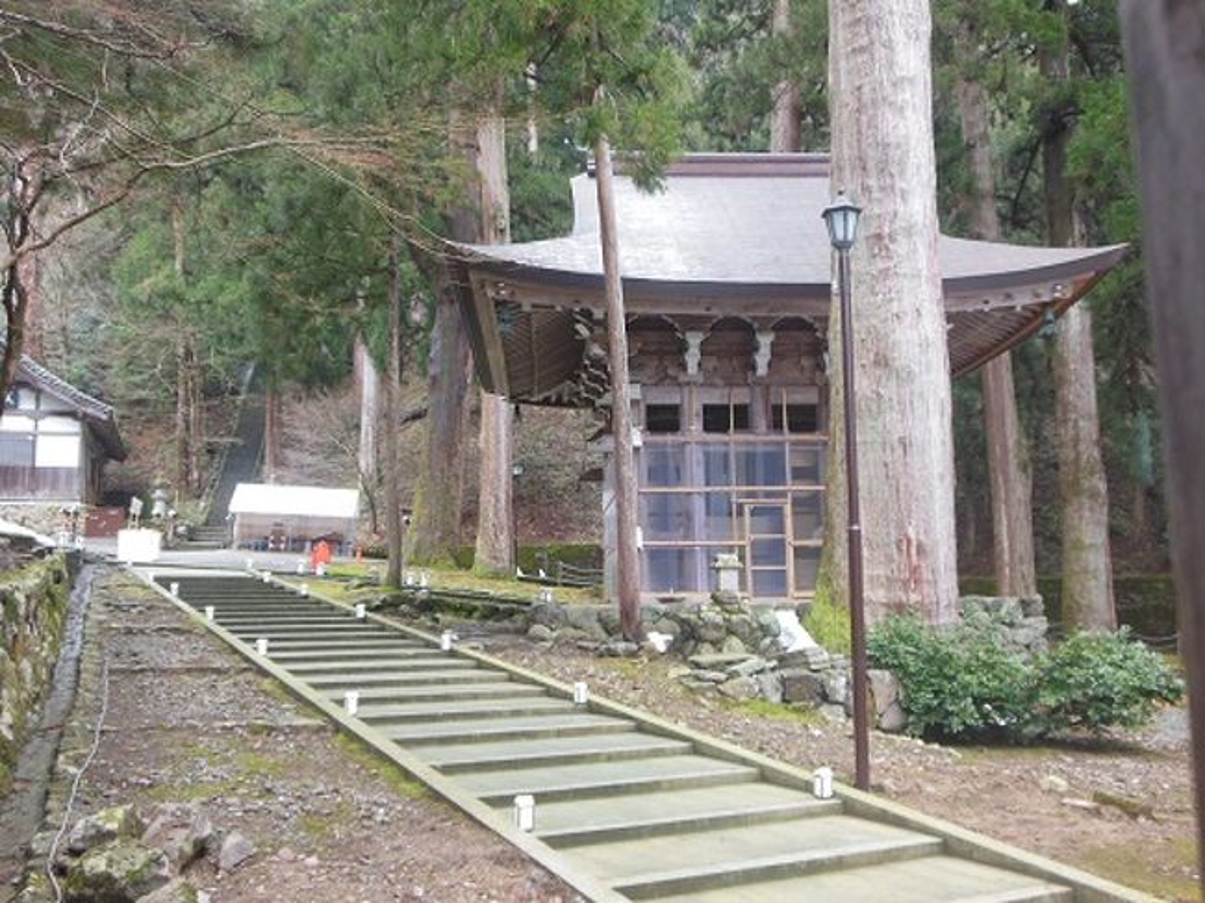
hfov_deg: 55.4
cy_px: 452
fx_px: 1148
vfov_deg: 42.9
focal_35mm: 33
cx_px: 602
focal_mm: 6
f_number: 3.5
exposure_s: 1/30
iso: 160
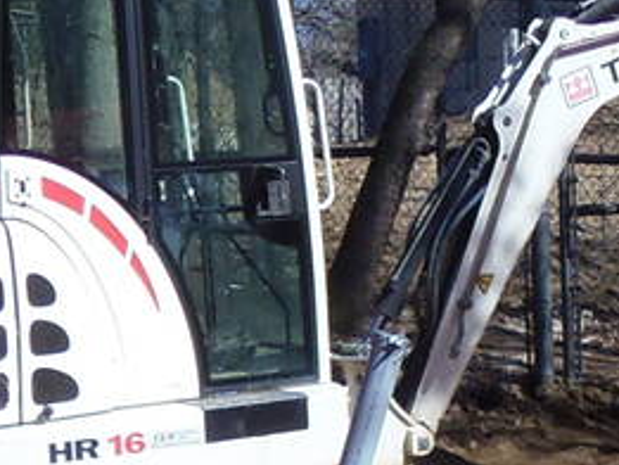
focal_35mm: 147
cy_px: 790
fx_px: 2630
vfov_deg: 9.7
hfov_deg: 13.2
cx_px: 636
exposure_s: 1/800
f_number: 2.9
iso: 64
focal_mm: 4.3
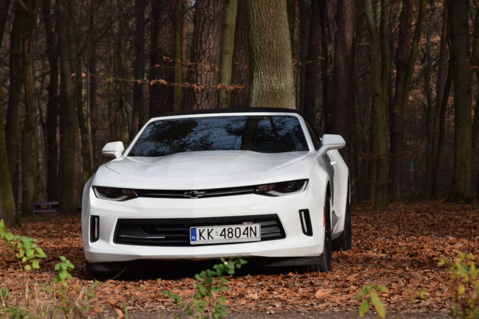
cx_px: 238
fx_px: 2136
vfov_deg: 8.6
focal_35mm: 161
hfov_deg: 12.8
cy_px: 161
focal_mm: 105
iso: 200
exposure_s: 1/320
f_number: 9
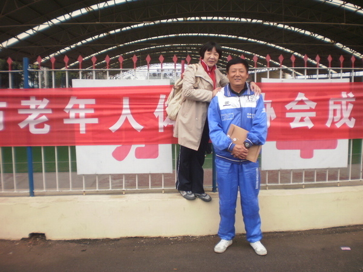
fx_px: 378
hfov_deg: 51.4
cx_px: 182
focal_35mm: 36
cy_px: 136
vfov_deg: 39.7
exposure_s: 1/125
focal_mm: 6.3
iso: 100
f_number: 3.1
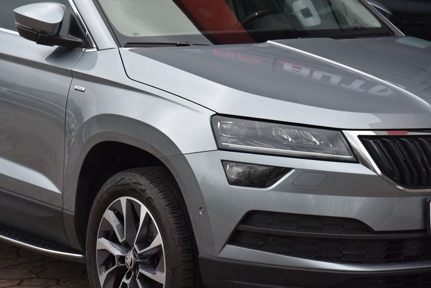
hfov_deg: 17.1
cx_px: 216
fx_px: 1437
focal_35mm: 120
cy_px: 144
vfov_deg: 11.4
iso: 500
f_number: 6.3
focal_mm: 120
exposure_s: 1/160
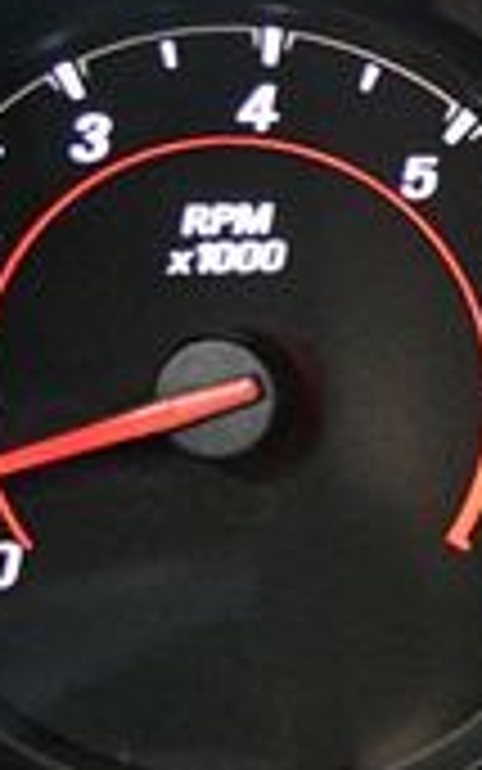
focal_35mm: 126
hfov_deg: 9.5
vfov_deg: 16.6
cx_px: 1054
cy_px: 392
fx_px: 2646
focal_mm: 22
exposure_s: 1/60
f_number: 4
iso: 6400
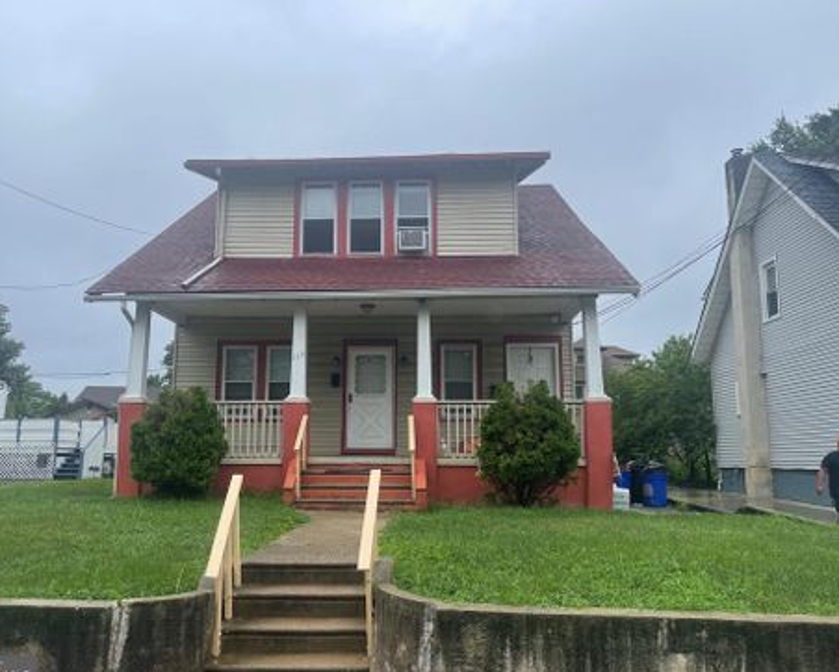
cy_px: 344
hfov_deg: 64.0
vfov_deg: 53.2
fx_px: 671
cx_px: 388
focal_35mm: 27
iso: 32
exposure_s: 1/2247
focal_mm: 5.1
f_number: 1.6
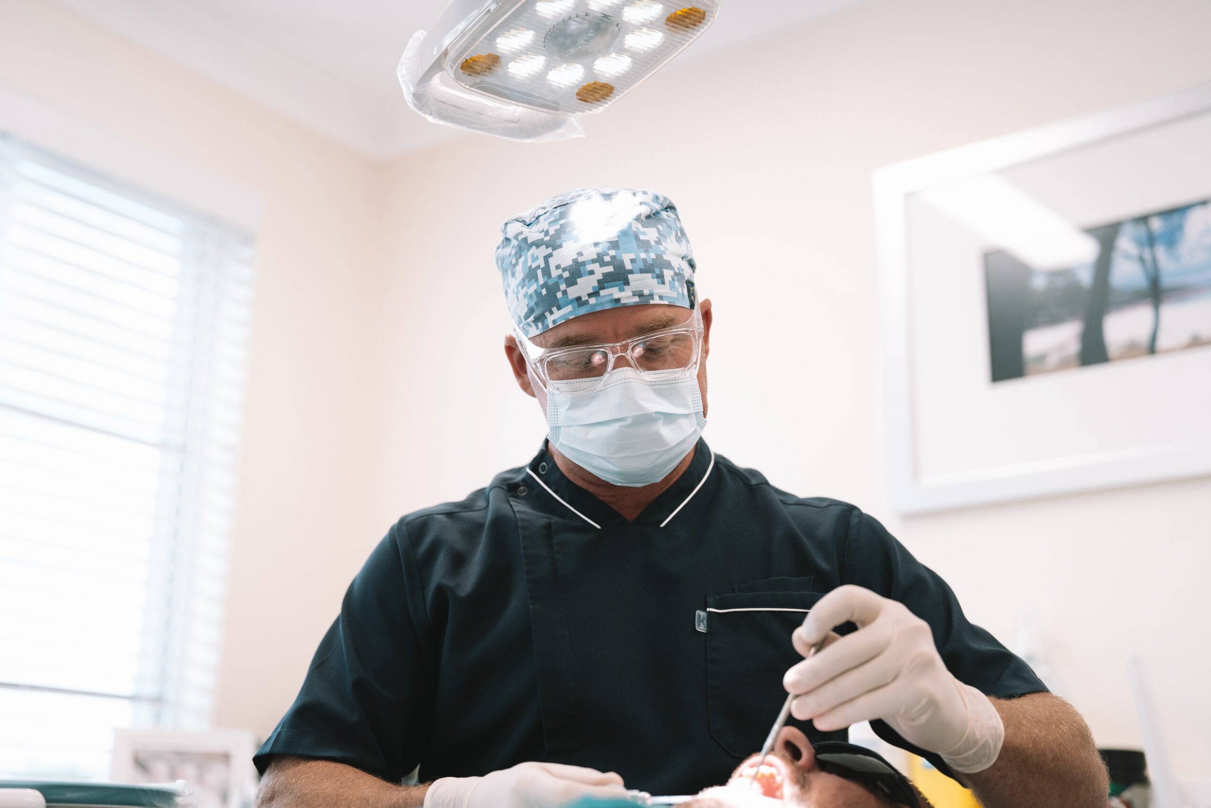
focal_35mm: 50
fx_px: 1682
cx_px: 606
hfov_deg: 39.6
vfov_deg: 27.0
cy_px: 404
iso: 640
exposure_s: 1/400
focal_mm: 50
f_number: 2.2
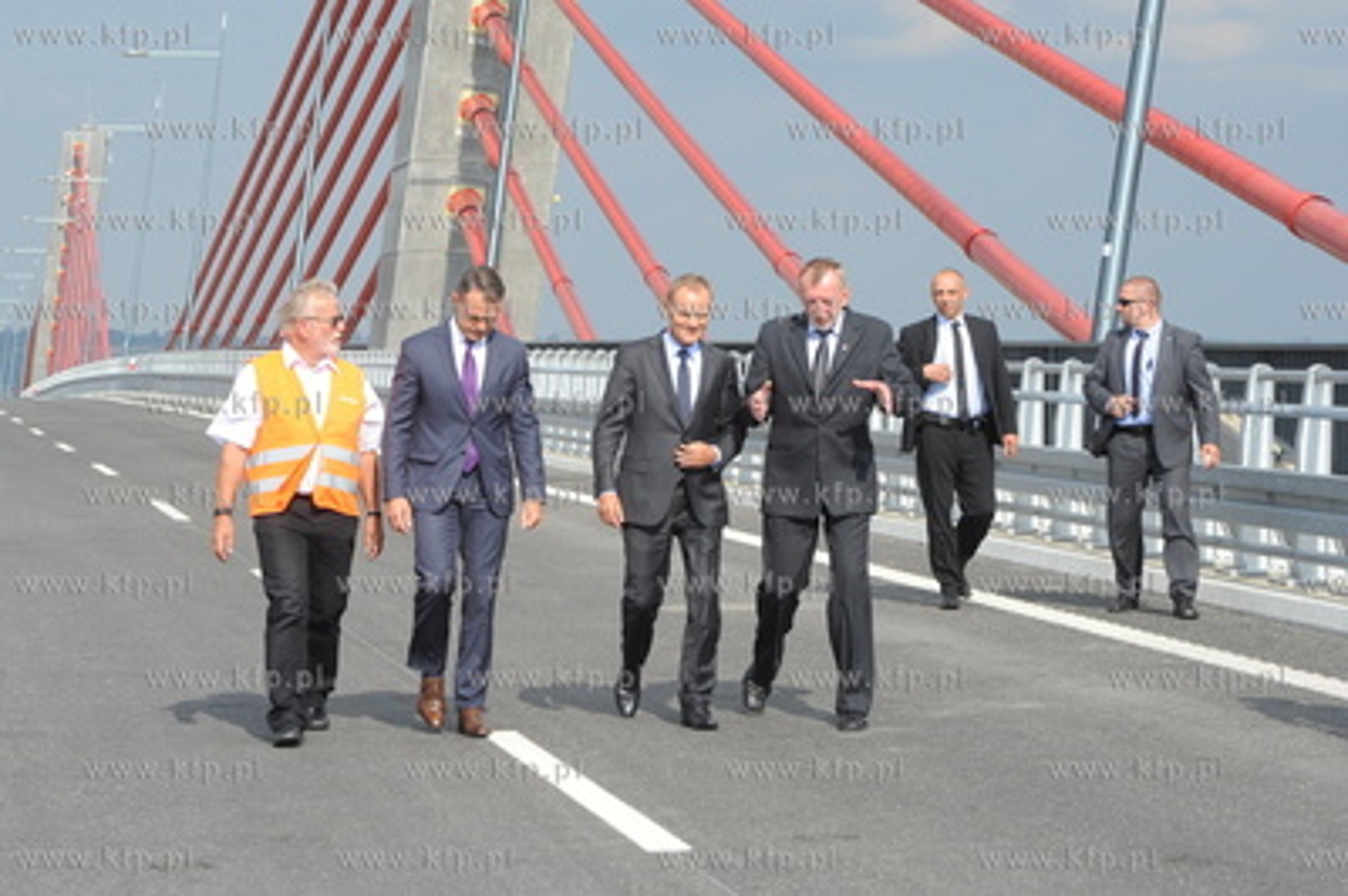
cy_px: 448
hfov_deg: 16.8
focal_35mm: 122
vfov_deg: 11.2
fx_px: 4564
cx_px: 674
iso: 640
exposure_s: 1/640
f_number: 13
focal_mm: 122
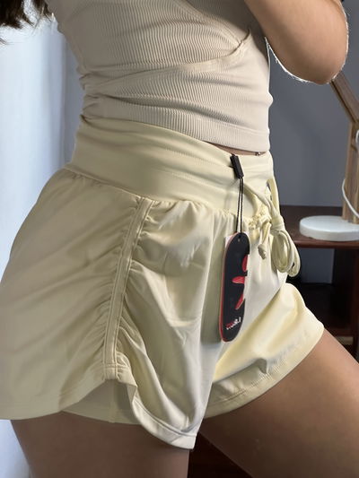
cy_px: 239
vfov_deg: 25.3
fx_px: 1064
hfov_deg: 19.1
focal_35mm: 77
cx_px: 180
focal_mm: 9
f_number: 2.8
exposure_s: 1/50
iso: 250
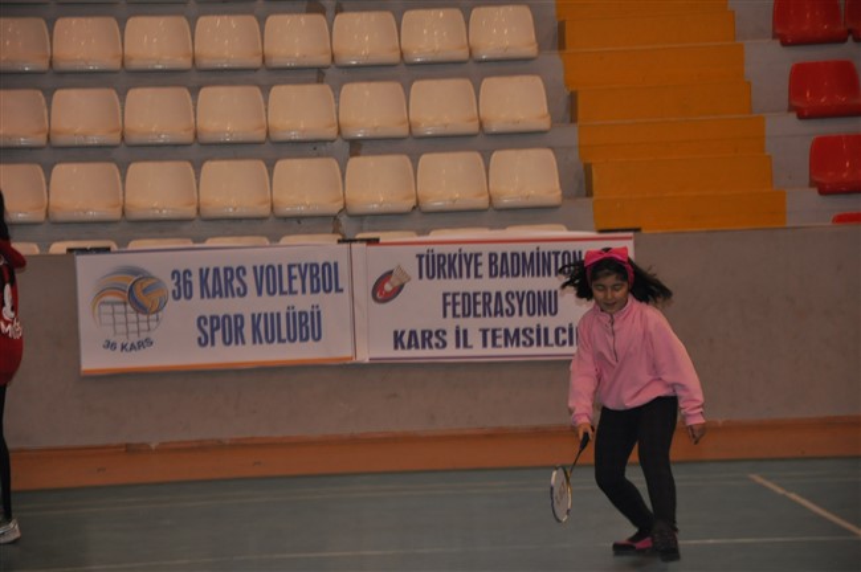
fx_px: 3763
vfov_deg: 8.7
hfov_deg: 13.1
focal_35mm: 158
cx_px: 430
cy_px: 286
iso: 800
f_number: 5.6
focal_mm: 105
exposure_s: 1/60
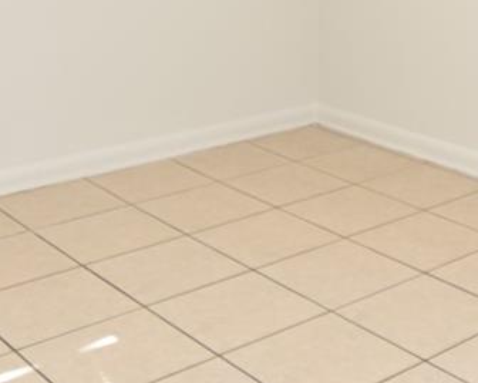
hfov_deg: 27.4
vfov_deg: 21.3
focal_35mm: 67
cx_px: 421
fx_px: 948
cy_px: -65
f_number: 4
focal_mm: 10
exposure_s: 1/60
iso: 200
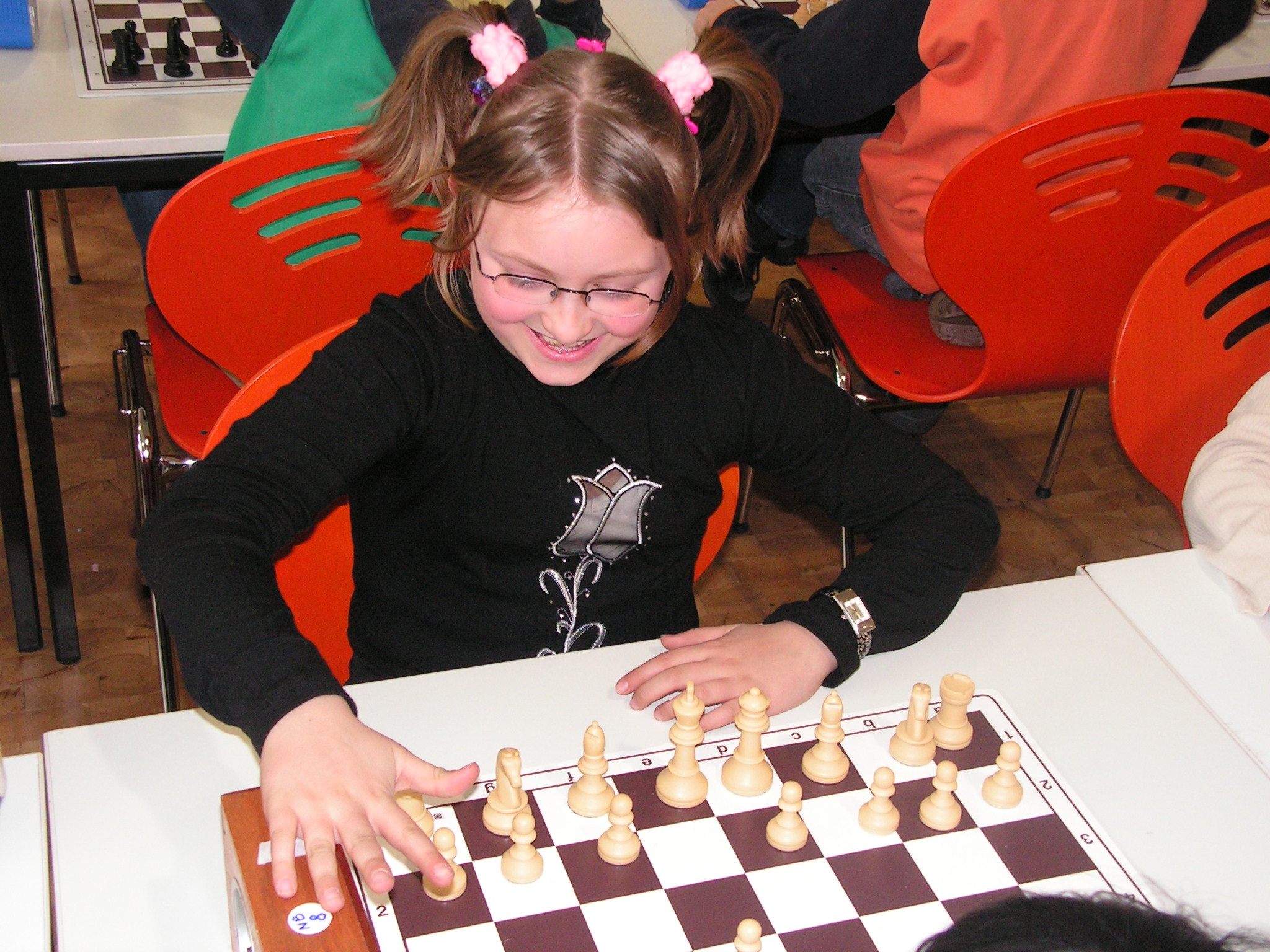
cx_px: 635
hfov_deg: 37.5
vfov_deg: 28.6
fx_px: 1871
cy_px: 476
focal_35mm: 51
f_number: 3.2
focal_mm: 8.6
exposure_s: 1/60
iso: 200
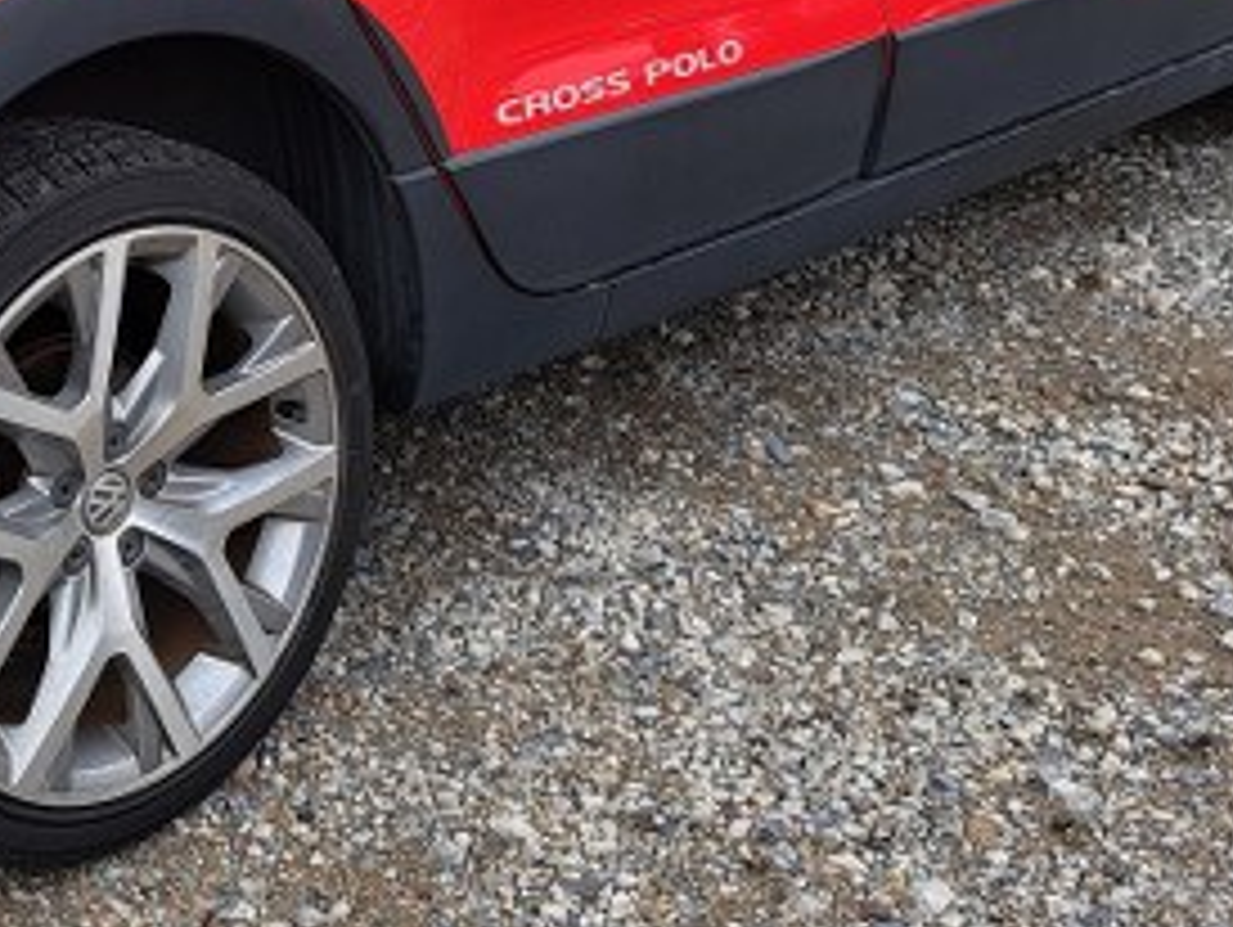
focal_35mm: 70
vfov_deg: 20.1
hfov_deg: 26.6
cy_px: -86
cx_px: 81
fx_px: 2496
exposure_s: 1/636
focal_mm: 5.23
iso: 50
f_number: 1.8
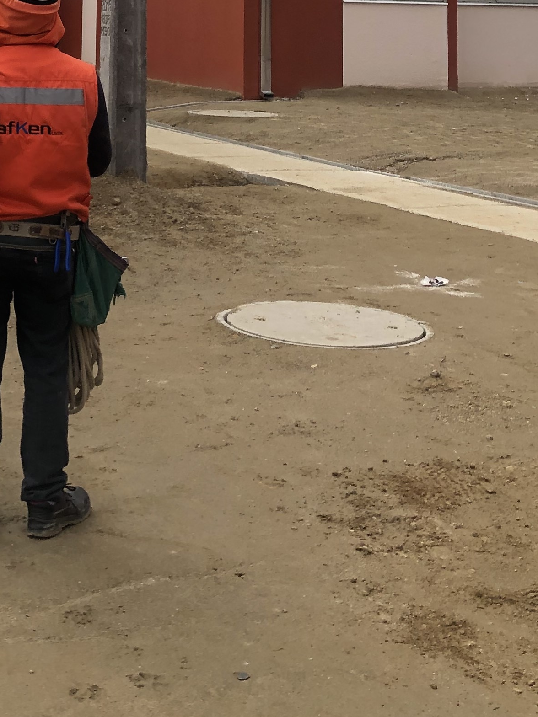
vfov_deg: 24.7
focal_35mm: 72
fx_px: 1492
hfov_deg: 19.7
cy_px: -119
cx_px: -20
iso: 20
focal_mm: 4
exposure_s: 1/558
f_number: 1.8
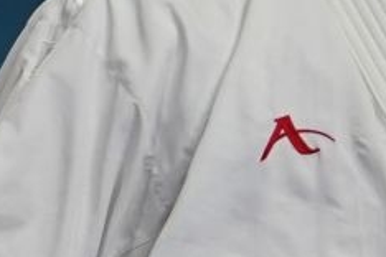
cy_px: 316
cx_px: 195
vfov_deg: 0.6
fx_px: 24756
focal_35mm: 2309
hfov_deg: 0.9
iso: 1000
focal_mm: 200
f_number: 2.8
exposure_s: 1/1000
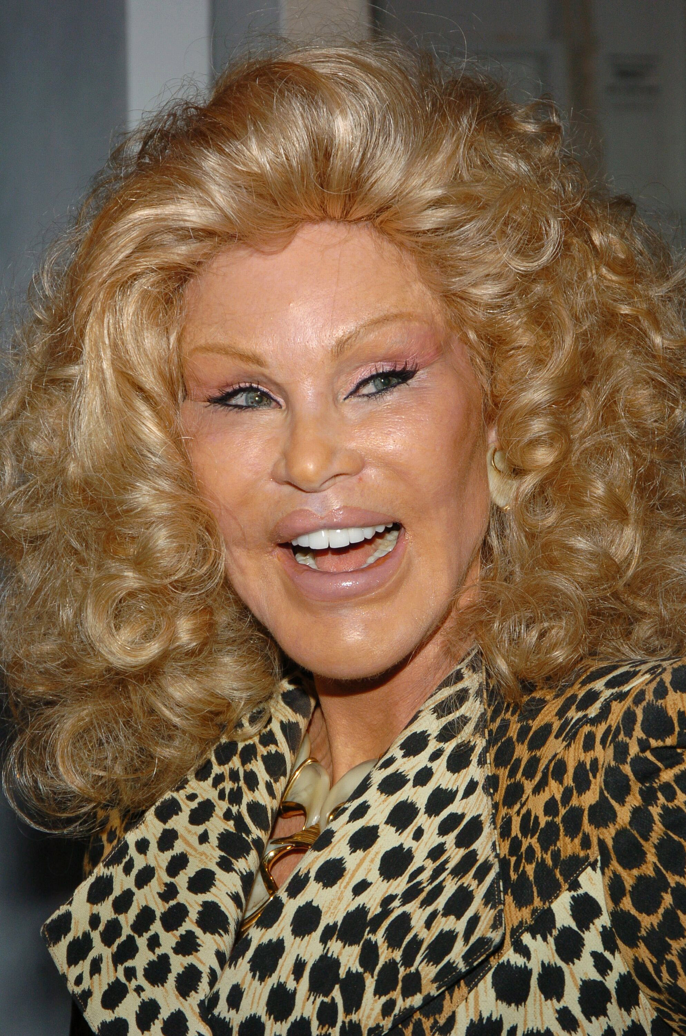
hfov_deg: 13.0
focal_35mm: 105
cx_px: 343
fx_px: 3015
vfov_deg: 19.5
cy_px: 518
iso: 250
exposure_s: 1/100
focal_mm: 70
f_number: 8
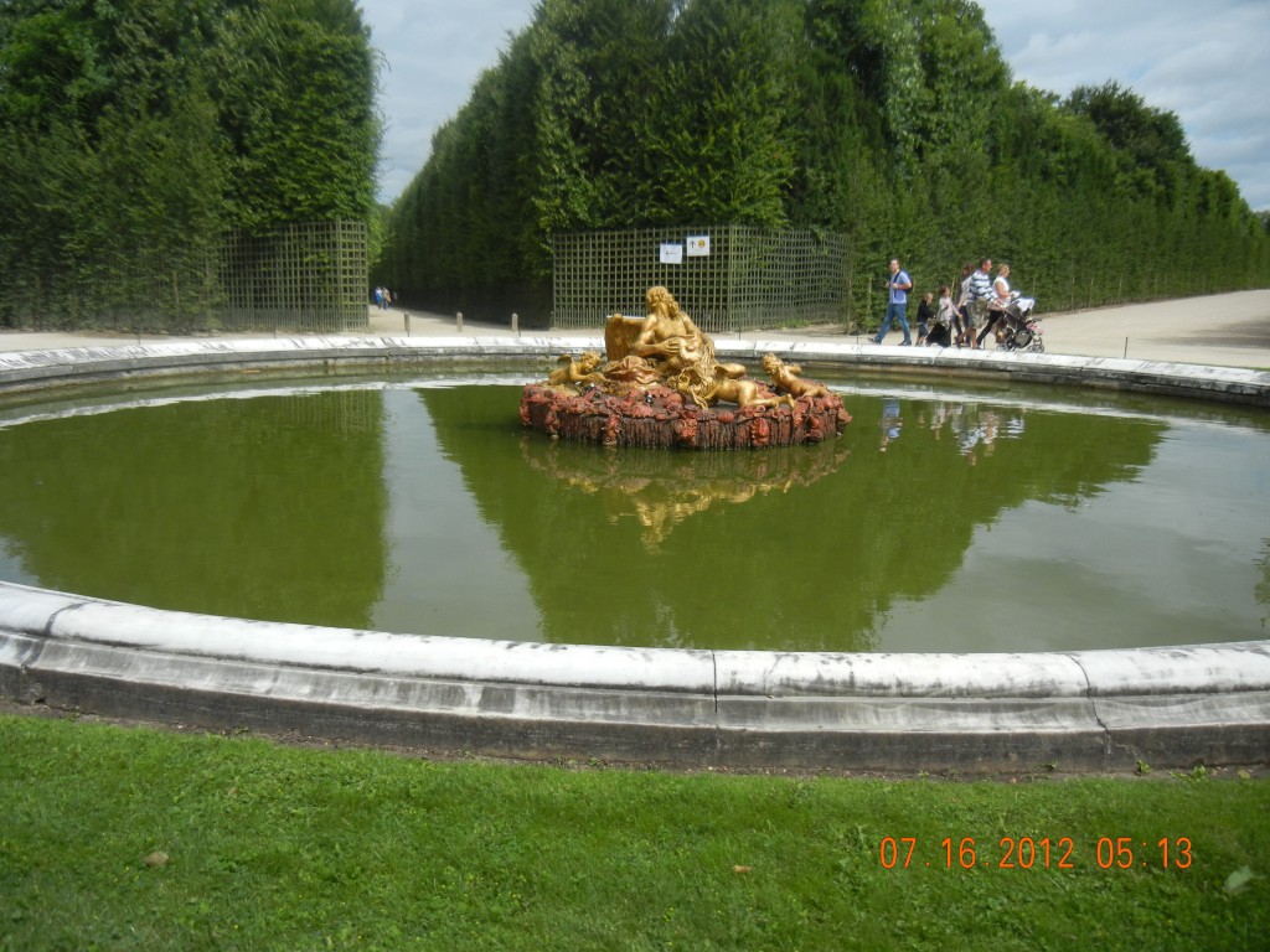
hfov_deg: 60.0
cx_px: 635
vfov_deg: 46.8
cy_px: 476
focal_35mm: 30
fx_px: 1101
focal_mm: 5.4
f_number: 7
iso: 160
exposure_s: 1/486
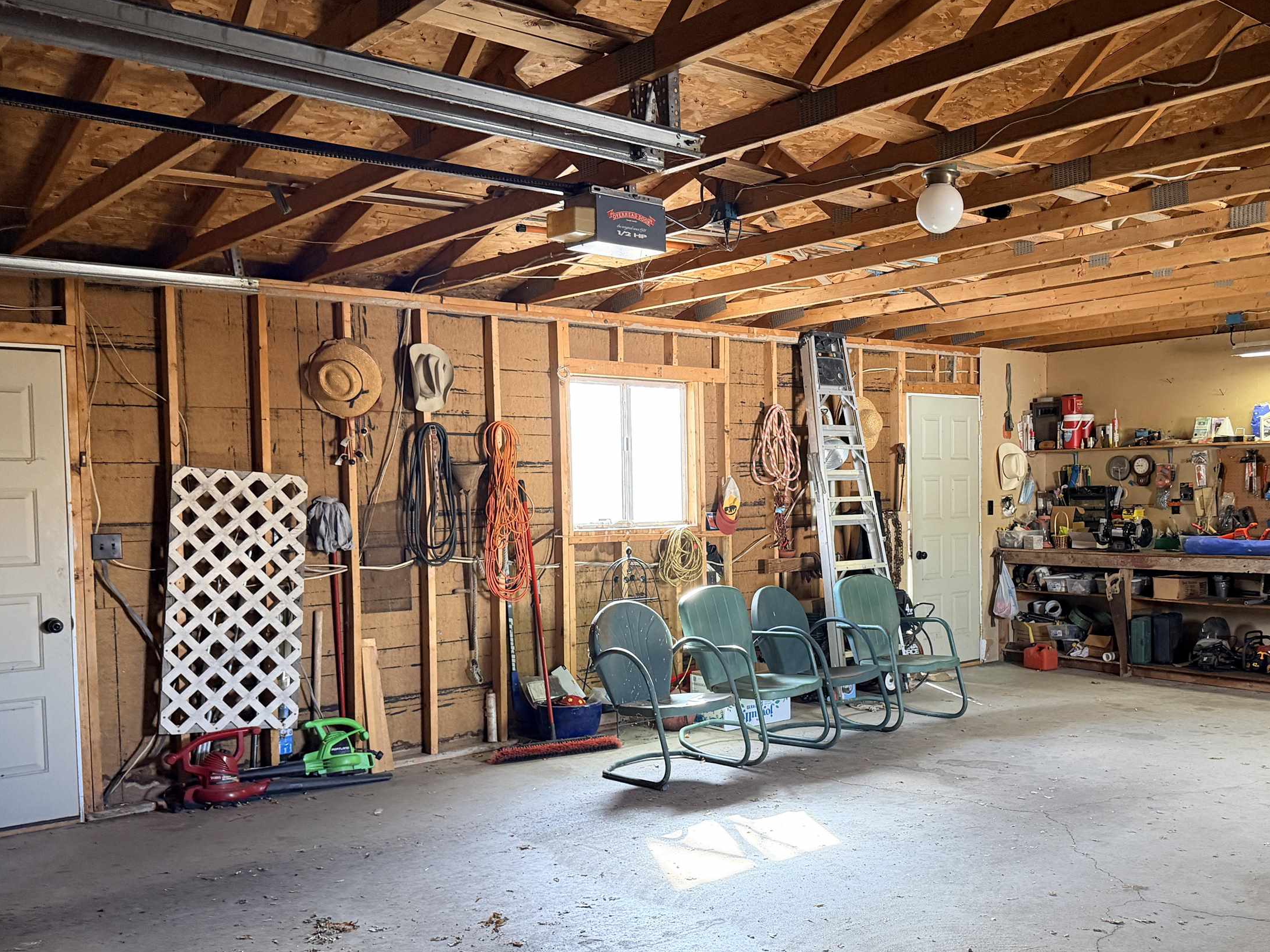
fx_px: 1247
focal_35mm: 34
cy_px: 551
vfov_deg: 41.7
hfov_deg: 53.4
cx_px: 795
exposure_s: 1/60
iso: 320
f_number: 1.78
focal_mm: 6.76
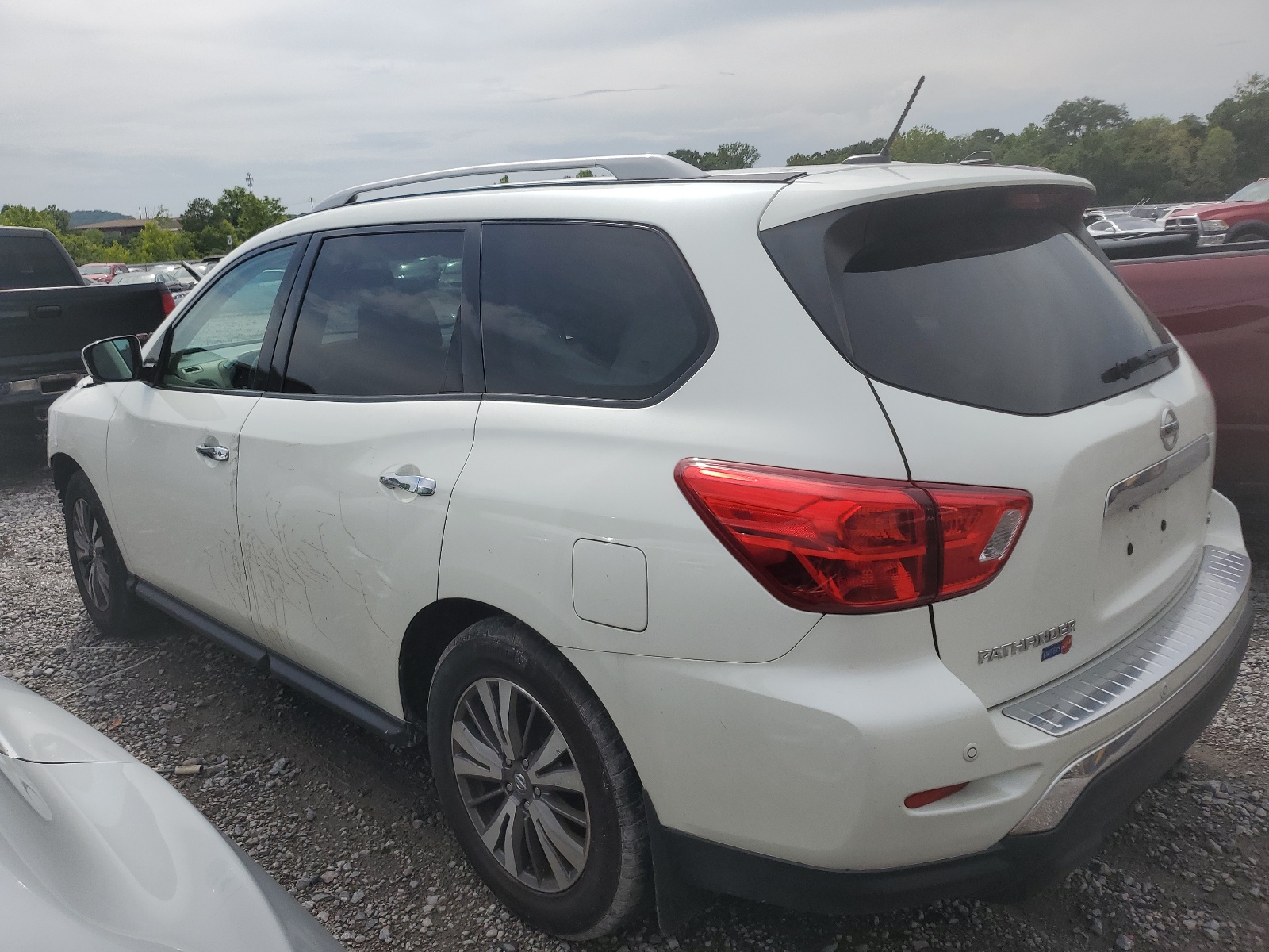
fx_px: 953
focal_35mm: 26
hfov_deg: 67.3
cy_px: 476
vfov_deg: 53.1
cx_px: 634
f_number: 1.5
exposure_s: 1/5000
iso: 50
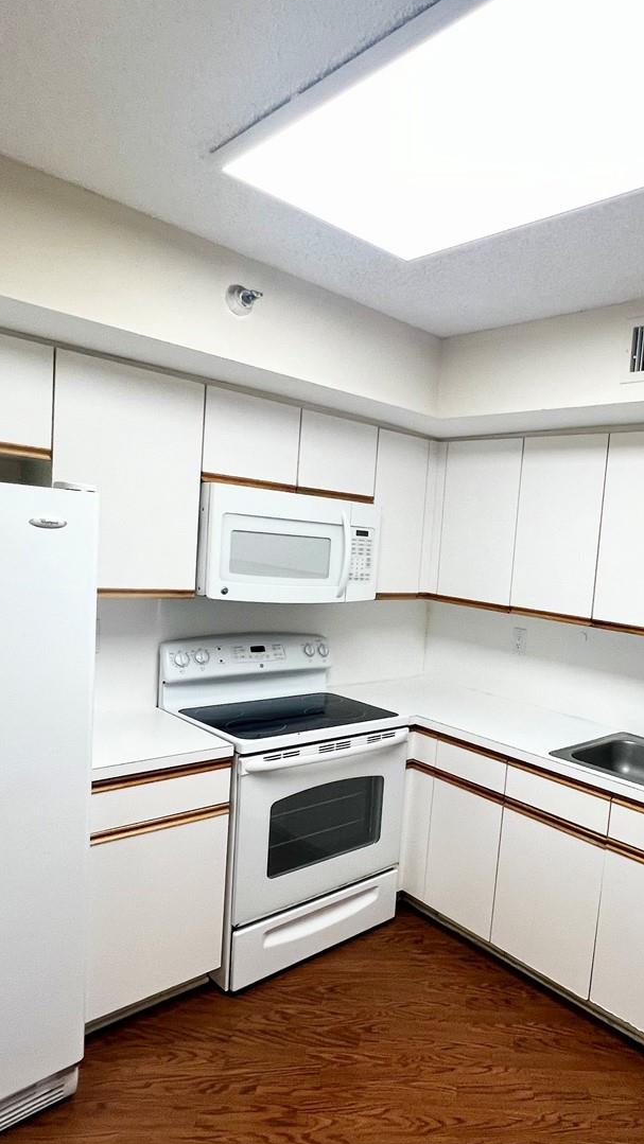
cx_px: 492
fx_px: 637
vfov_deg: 83.7
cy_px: 620
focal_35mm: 21
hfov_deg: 51.1
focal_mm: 1.57
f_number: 1.8
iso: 125
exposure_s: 1/120
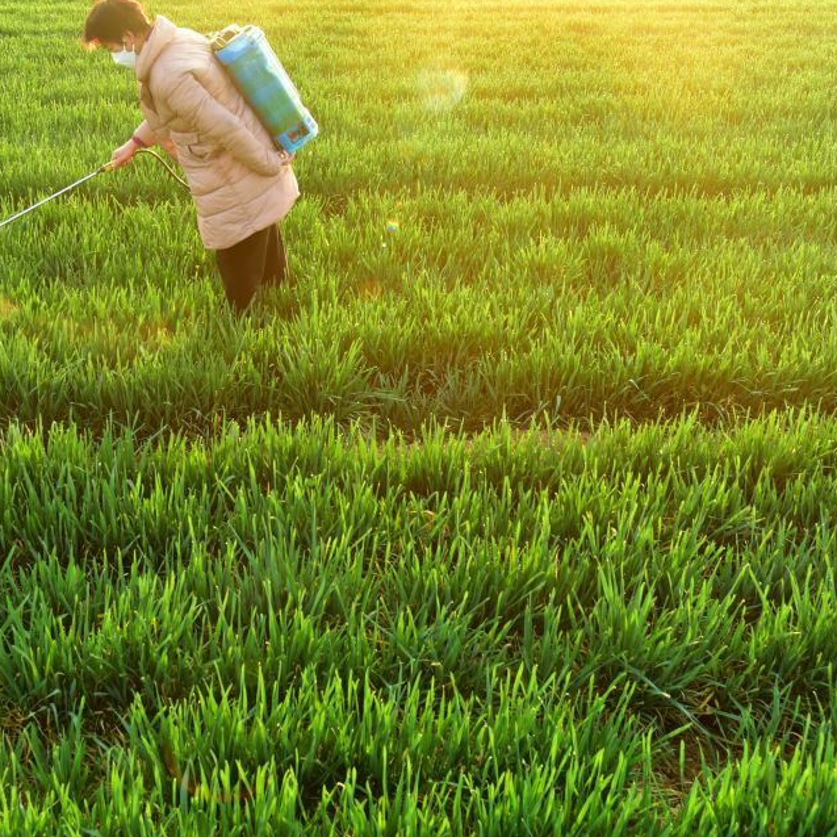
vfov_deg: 40.9
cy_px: 401
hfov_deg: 40.8
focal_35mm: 41
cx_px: 340
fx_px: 1122
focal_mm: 30
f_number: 5.6
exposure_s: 1/125
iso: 500
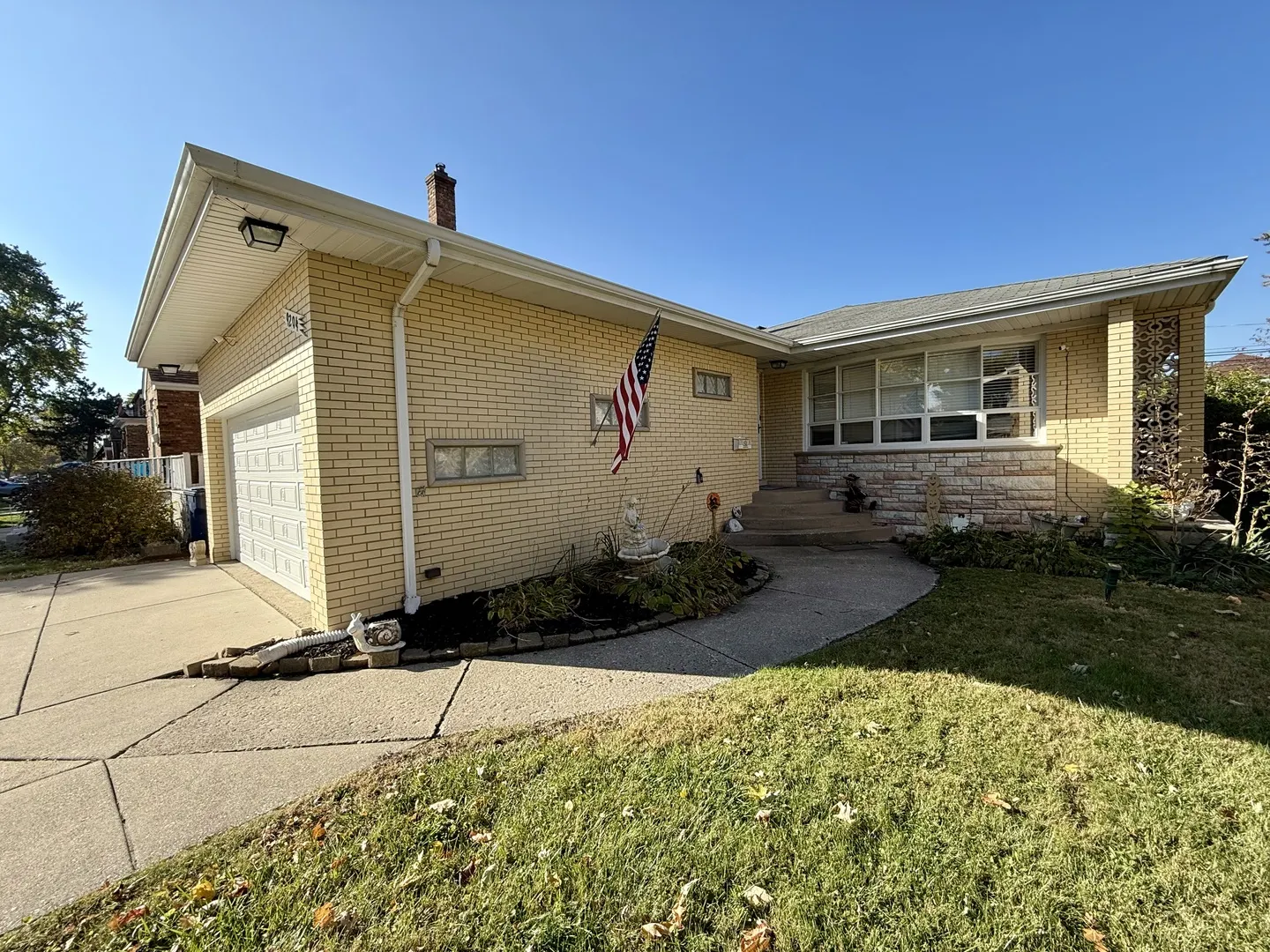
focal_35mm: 14
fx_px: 514
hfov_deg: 102.1
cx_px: 635
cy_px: 476
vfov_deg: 85.7
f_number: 2.2
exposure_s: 1/579
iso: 64
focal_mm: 2.22
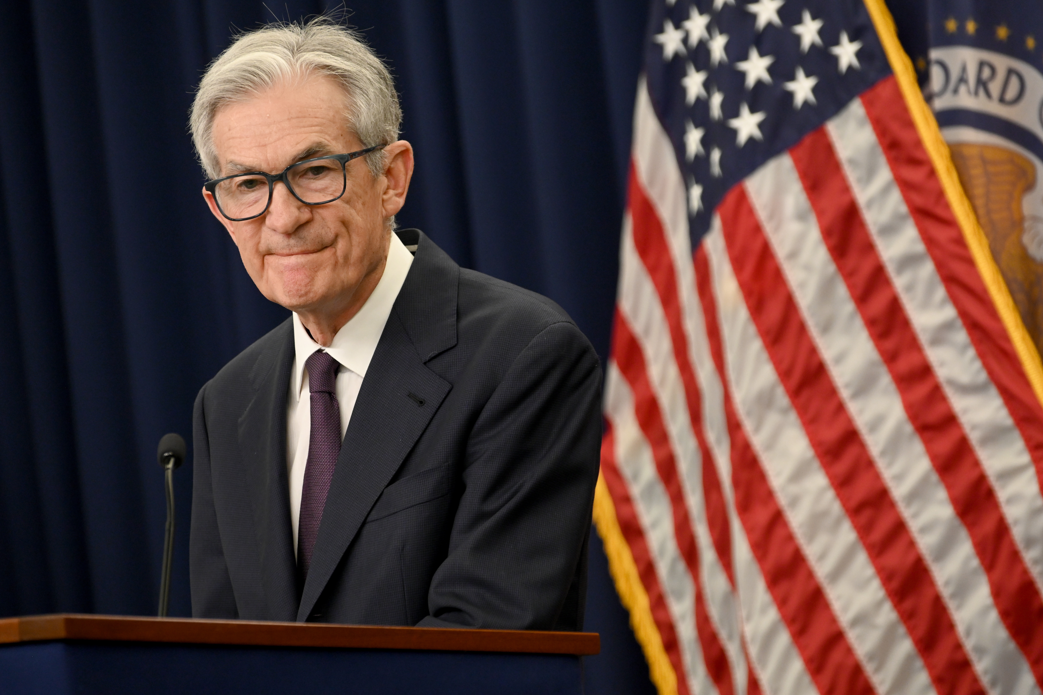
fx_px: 5939
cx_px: 531
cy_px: 359
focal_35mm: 205
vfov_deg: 6.7
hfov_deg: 10.0
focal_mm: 180
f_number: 5.6
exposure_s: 1/400
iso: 1600
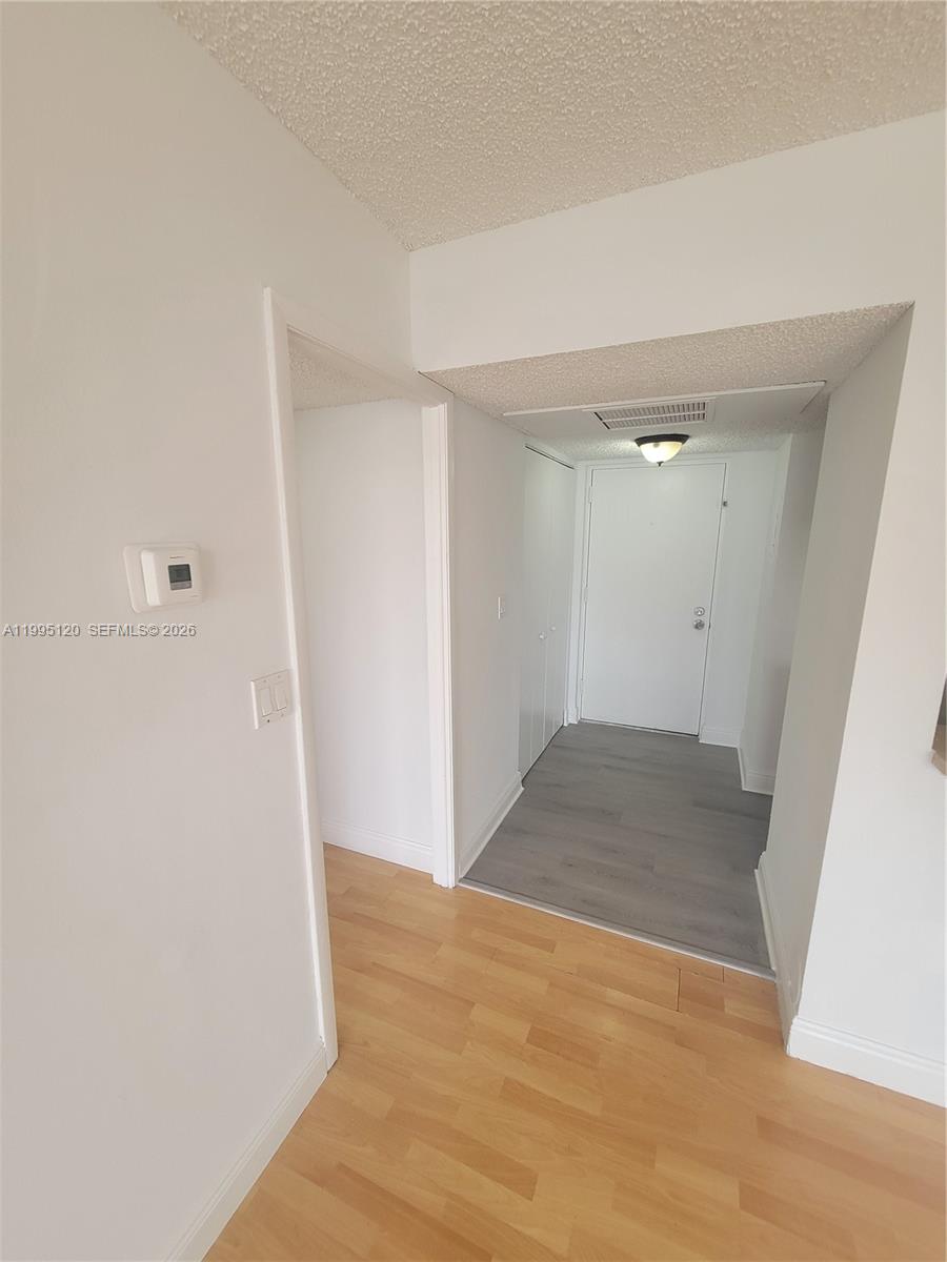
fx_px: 474
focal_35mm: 13
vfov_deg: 106.2
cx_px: 474
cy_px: 631
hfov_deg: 89.9
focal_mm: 2.2
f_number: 2.2
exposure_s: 1/60
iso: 160
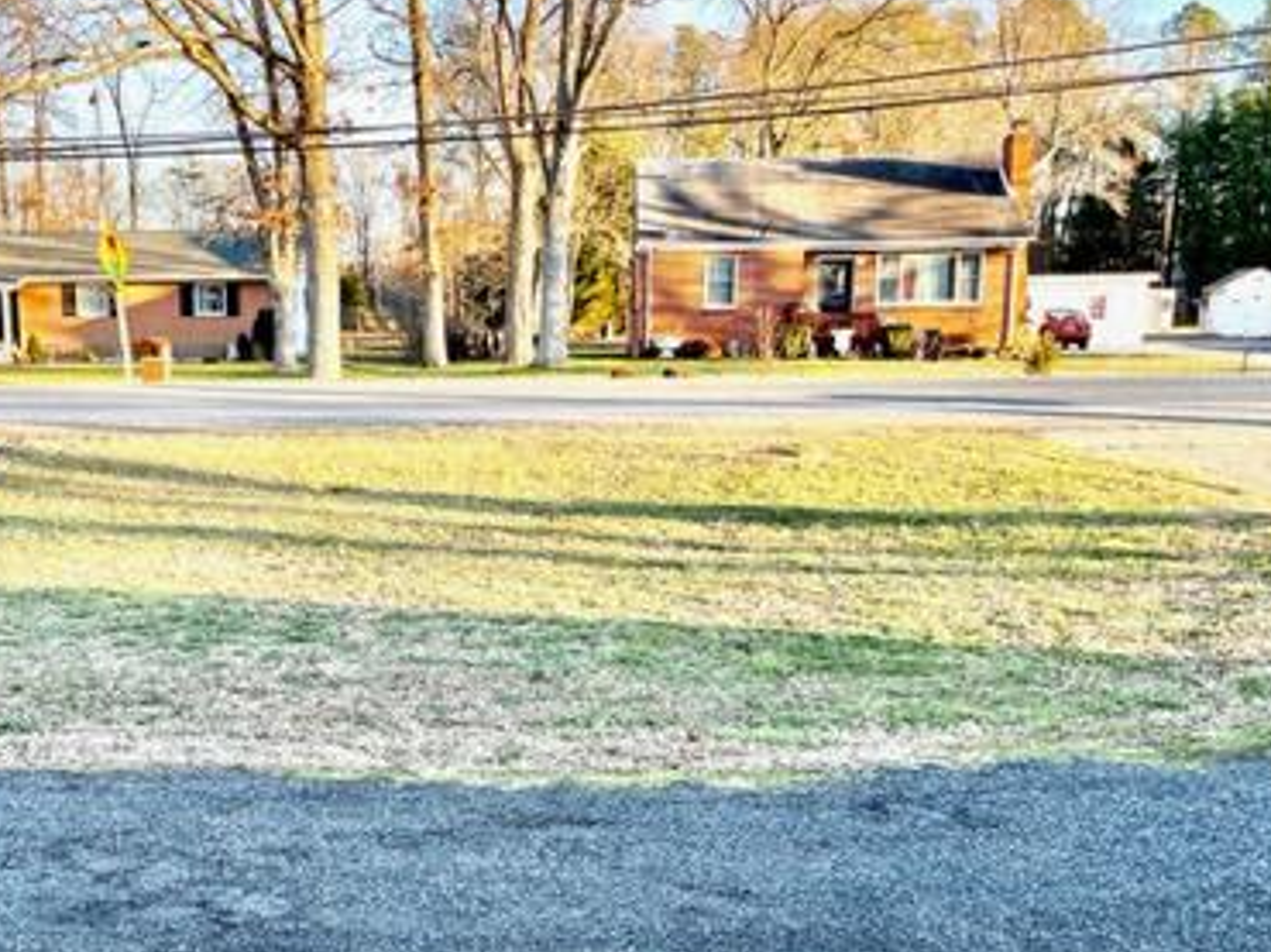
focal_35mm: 45
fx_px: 1651
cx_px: 392
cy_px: 660
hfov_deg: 41.4
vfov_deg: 31.8
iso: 40
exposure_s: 1/235
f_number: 1.6
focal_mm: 5.1
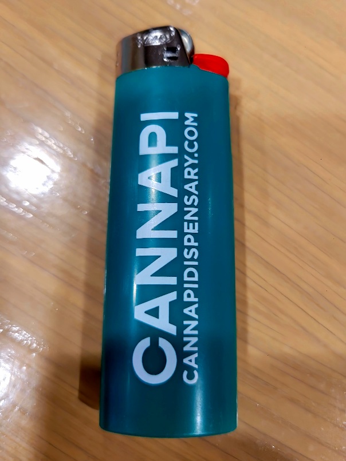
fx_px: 347
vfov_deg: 67.3
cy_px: 230
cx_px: 173
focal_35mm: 26
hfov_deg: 53.0
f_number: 1.8
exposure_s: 1/120
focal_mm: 5.4
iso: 200
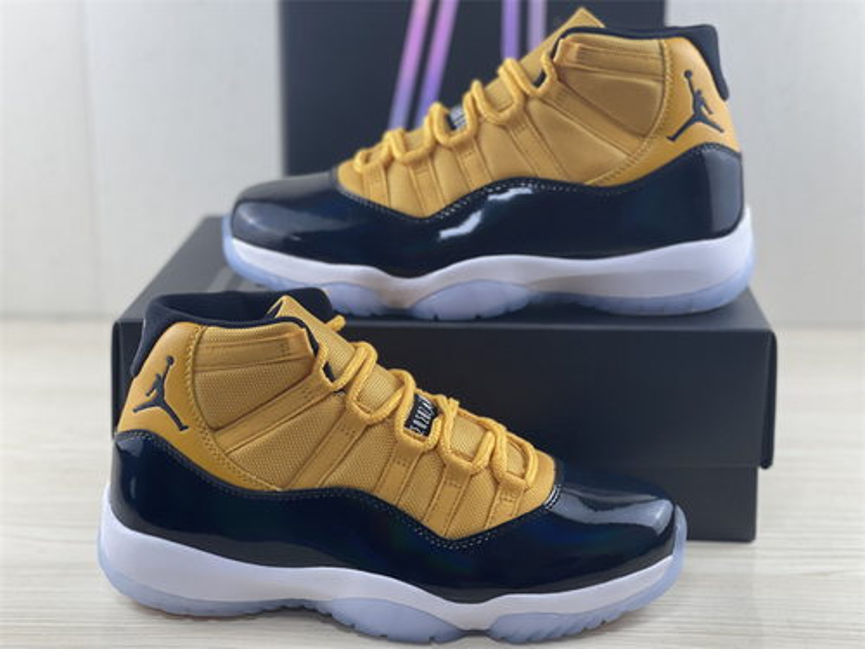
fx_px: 1599
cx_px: 432
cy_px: 324
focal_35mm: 64
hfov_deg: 30.3
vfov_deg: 22.9
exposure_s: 1/100
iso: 200
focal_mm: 7.5
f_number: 2.2
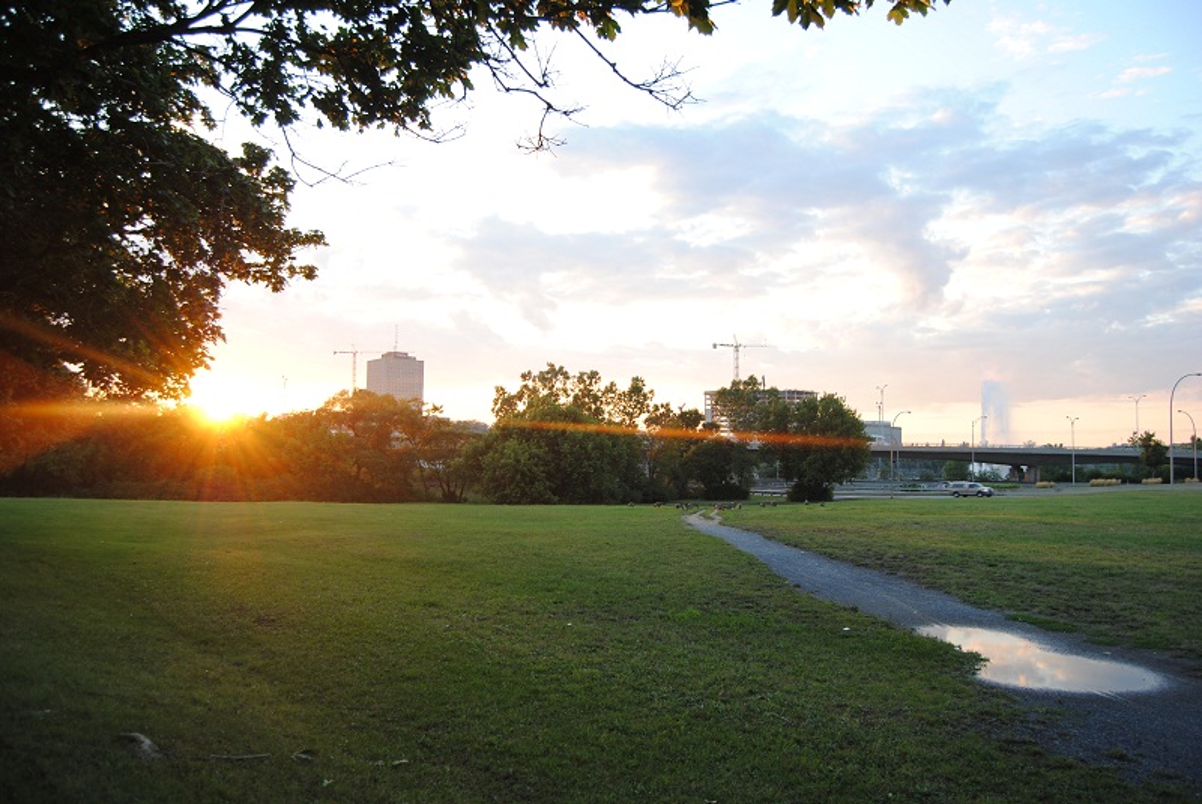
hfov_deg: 67.3
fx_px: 902
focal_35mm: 27
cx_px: 601
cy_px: 402
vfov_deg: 48.0
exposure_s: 1/60
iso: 100
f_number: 4.5
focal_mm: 18
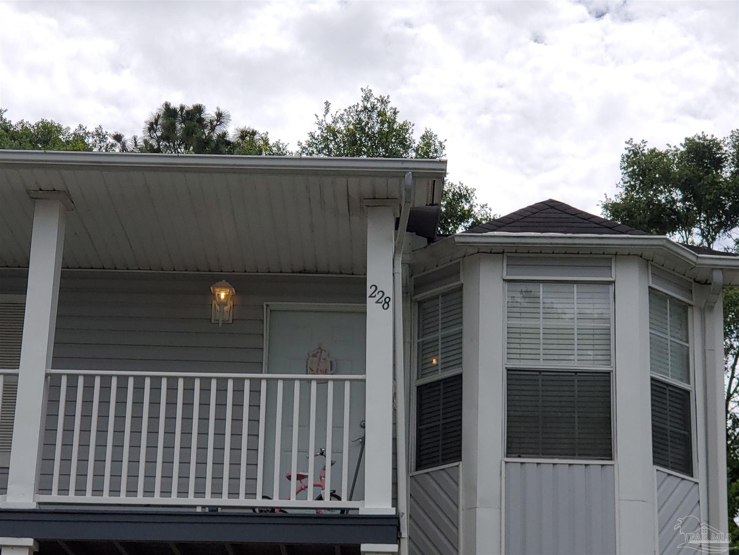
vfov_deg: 28.0
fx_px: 1110
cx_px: 370
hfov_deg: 36.8
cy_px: 278
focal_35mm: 52
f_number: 2.4
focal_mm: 6
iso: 50
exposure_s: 1/1387
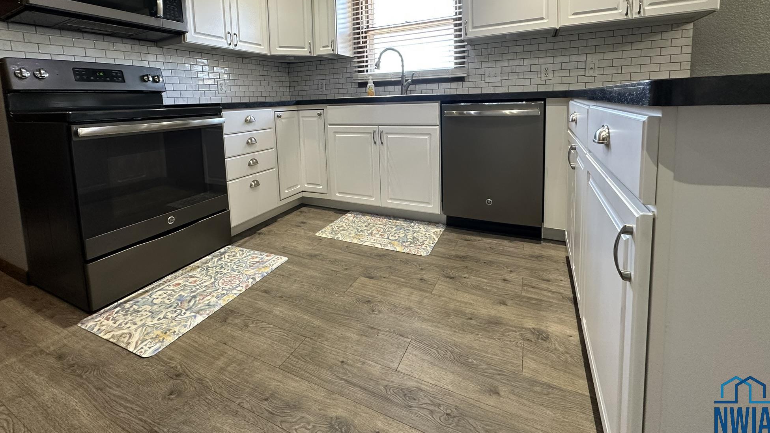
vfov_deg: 64.7
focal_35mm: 16
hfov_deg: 99.3
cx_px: 372
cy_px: 133
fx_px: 327
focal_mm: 2.22
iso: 200
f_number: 2.2
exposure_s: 1/60
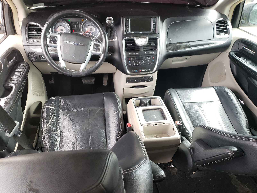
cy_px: 96
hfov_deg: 67.3
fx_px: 193
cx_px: 128
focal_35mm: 26
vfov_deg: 53.1
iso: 90
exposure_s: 1/50
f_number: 1.5
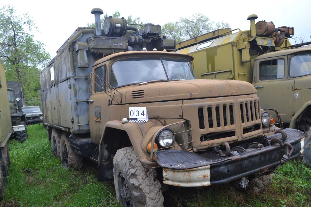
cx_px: 156
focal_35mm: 27
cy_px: 104
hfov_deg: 67.4
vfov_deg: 47.9
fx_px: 233
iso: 400
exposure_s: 1/125
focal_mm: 18
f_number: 5.6
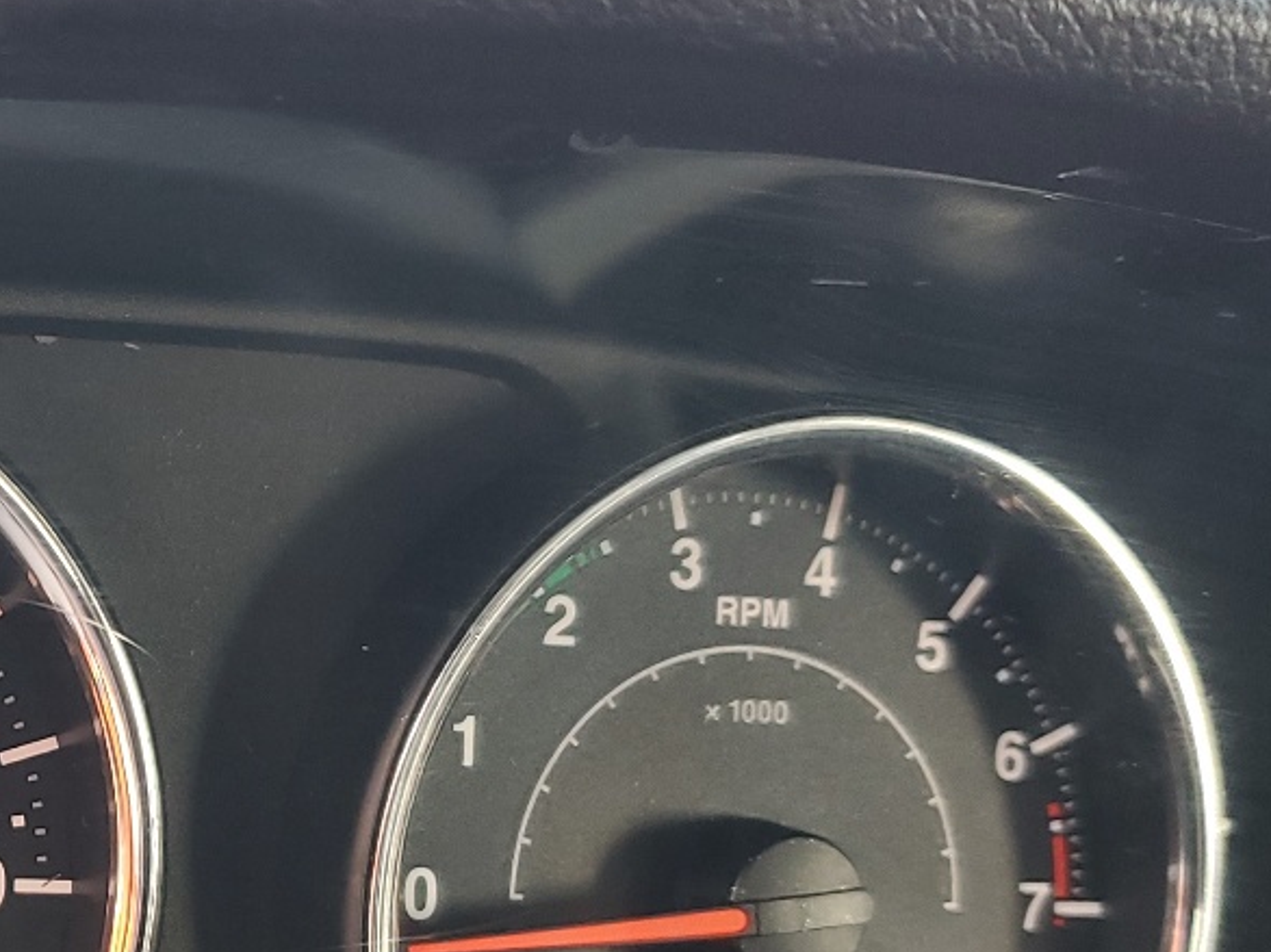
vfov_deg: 20.5
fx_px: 2606
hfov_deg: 25.8
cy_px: 774
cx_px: -37
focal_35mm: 71
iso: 61
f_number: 1.5
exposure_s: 1/60.2
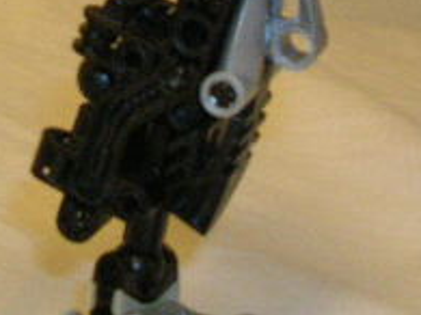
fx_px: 1519
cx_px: 58
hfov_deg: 15.6
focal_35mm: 125
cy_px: -65
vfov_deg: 11.6
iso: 200
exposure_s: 1/12.3
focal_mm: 5.8
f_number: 2.8
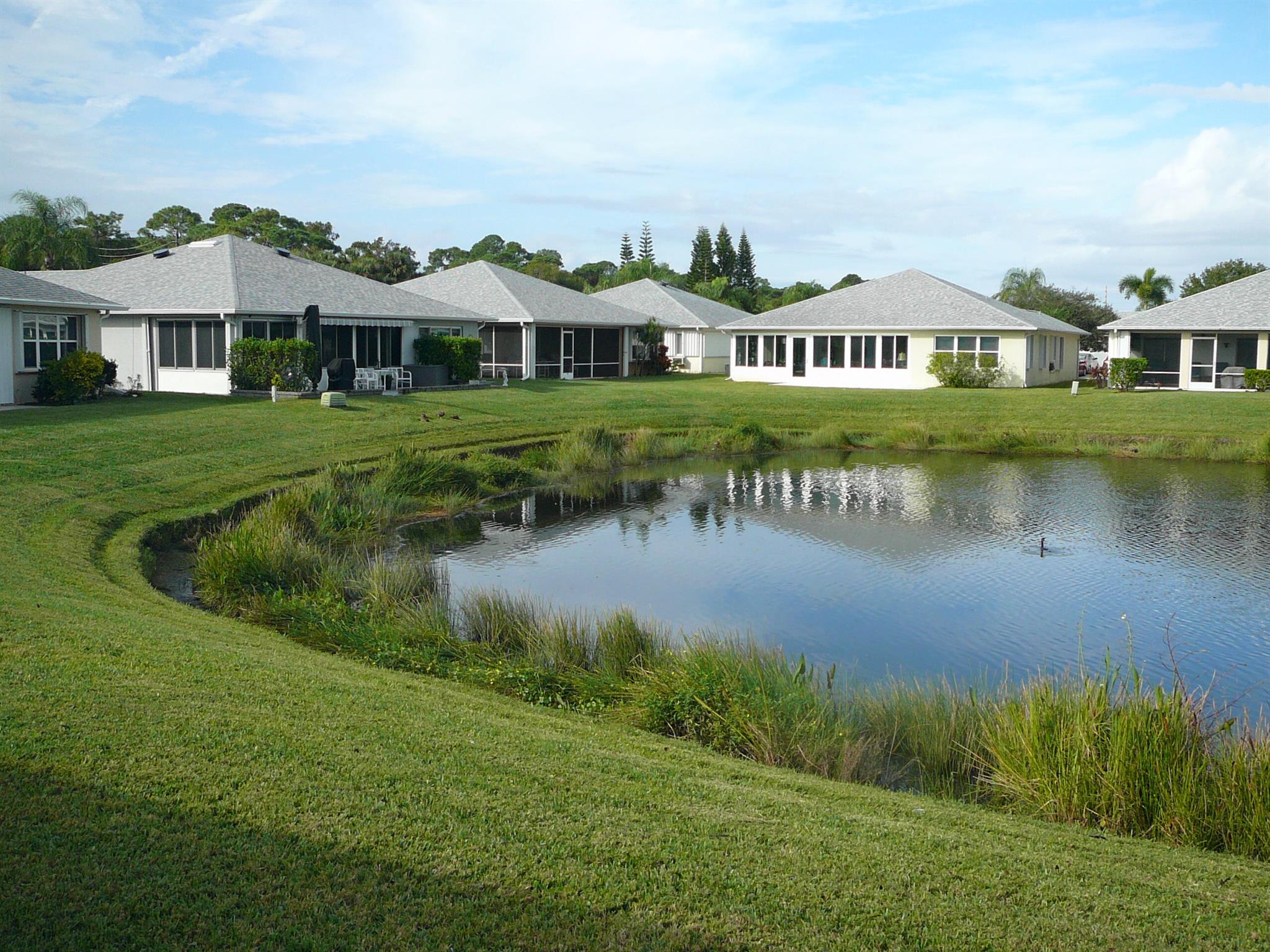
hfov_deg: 52.6
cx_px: 635
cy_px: 476
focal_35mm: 35
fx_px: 1284
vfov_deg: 40.7
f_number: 2.8
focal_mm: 5.2
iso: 80
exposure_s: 1/800
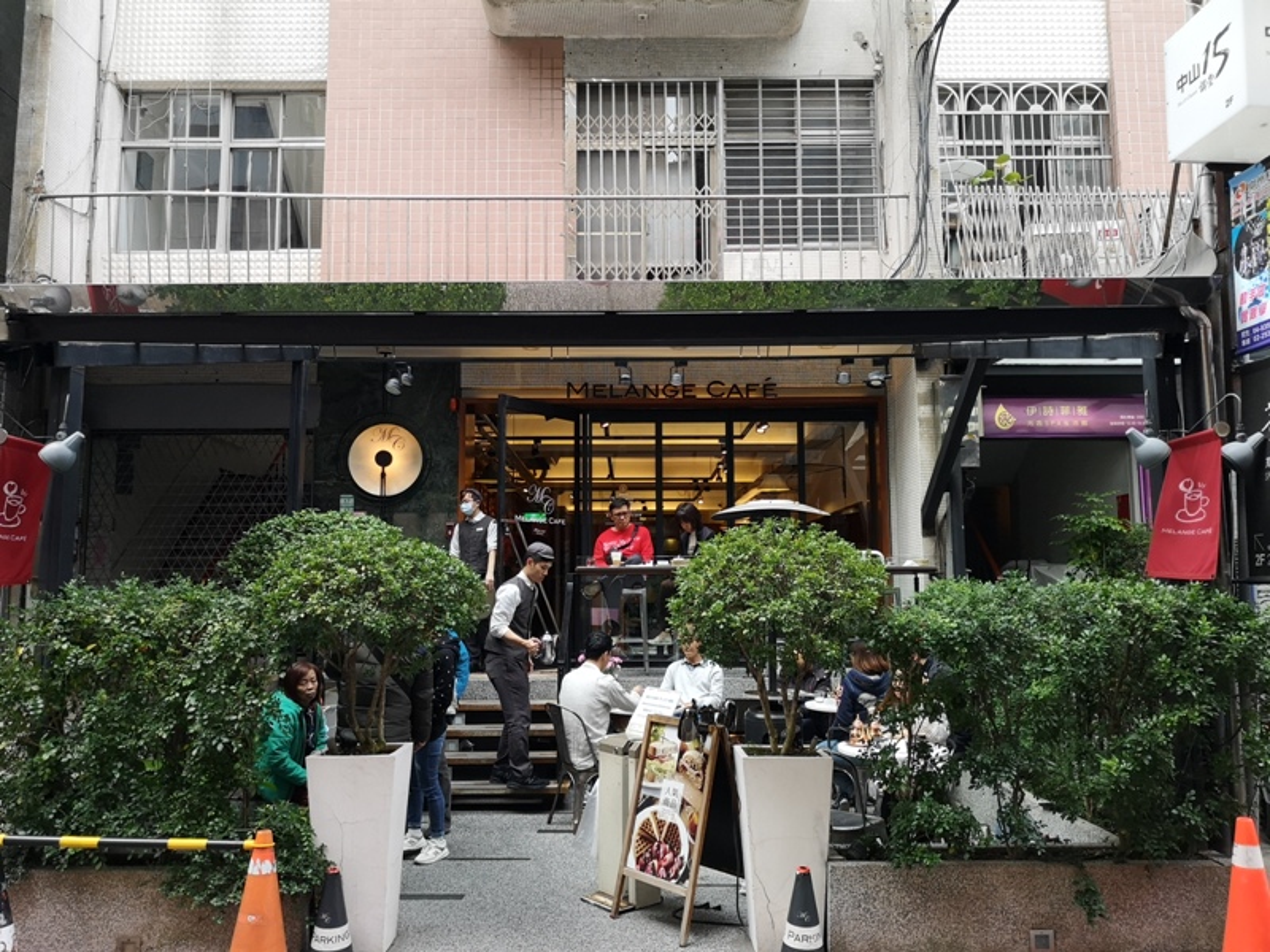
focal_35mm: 27
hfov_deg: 65.3
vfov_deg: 51.4
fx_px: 991
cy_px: 476
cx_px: 635
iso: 320
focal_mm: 3.95
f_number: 1.8
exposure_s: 1/900
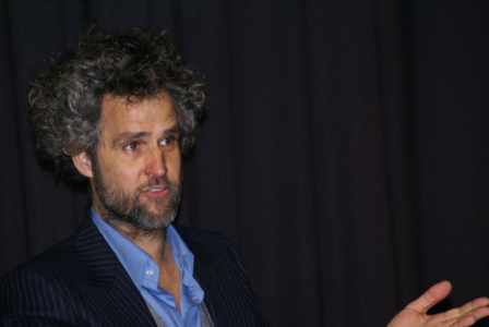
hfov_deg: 8.6
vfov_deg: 5.7
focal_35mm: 240
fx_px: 3264
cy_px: 164
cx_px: 244
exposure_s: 1/125
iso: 400
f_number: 4.5
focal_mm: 160
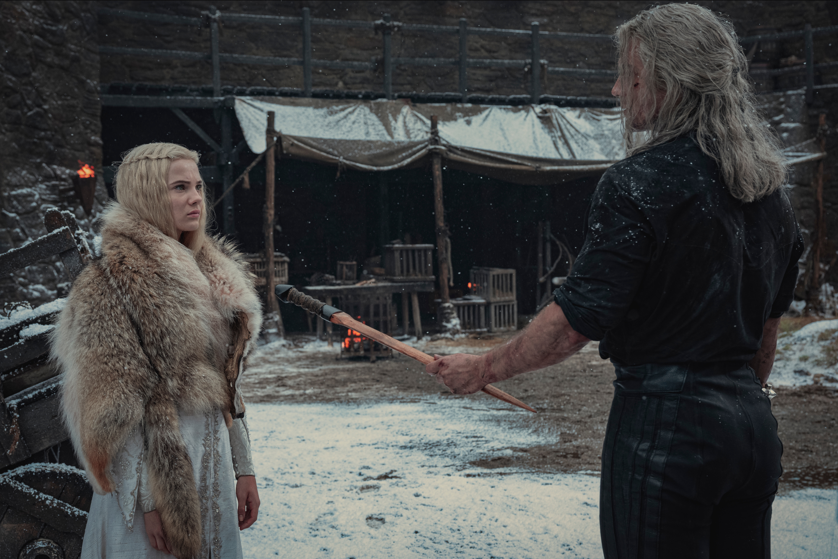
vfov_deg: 29.2
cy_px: 280
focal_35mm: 46
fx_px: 1071
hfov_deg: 42.7
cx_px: 419
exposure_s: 1/200
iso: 200
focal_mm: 46
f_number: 5.6
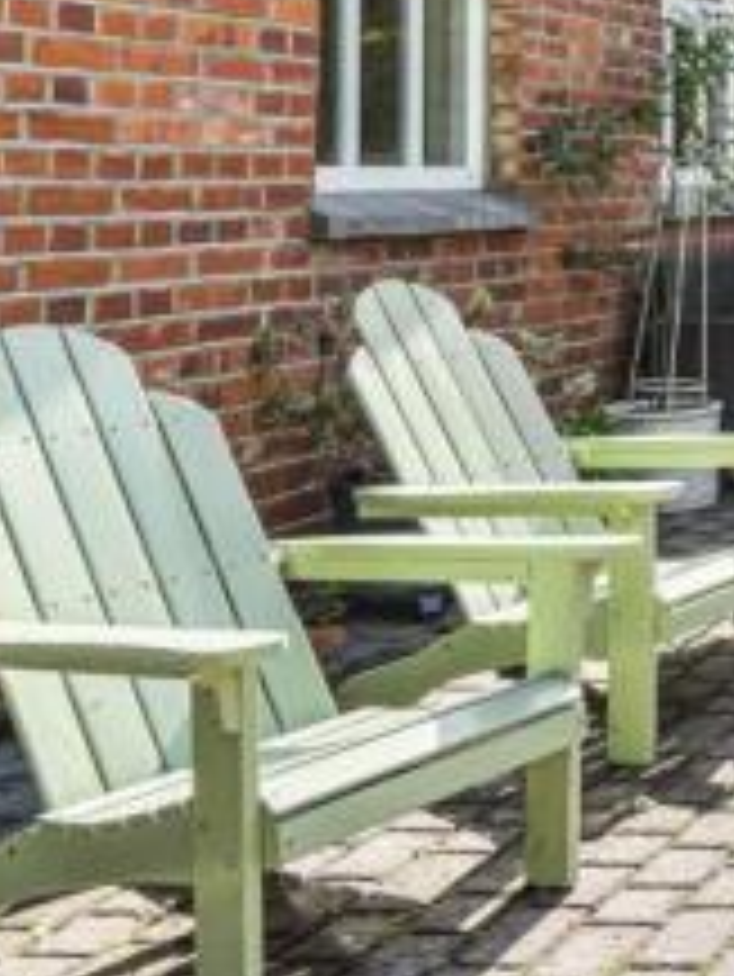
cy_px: 191
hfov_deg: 18.6
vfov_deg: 33.9
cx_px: 1423
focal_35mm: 55
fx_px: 1553
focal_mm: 19
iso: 500
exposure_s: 1/400
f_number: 8
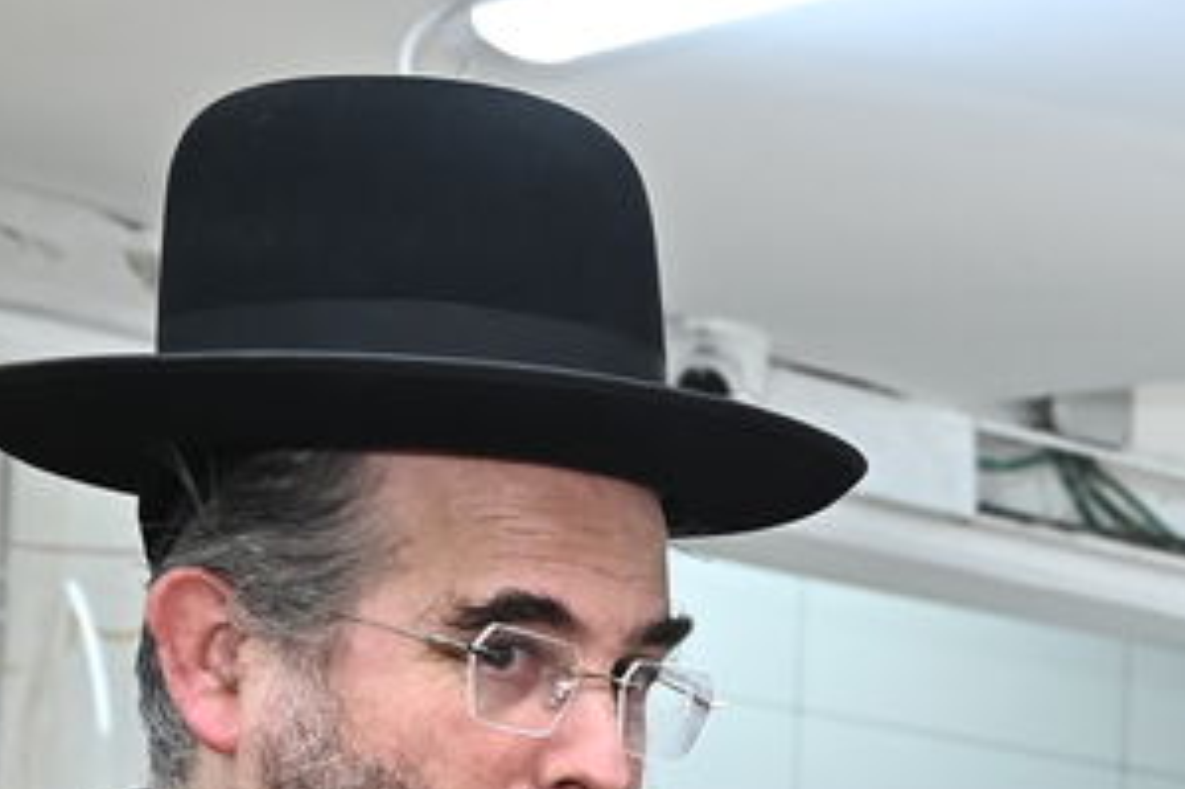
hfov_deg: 12.3
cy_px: 1745
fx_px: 4935
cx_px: 2247
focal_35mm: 150
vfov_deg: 8.5
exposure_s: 1/200
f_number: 4.5
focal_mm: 32
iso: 1250
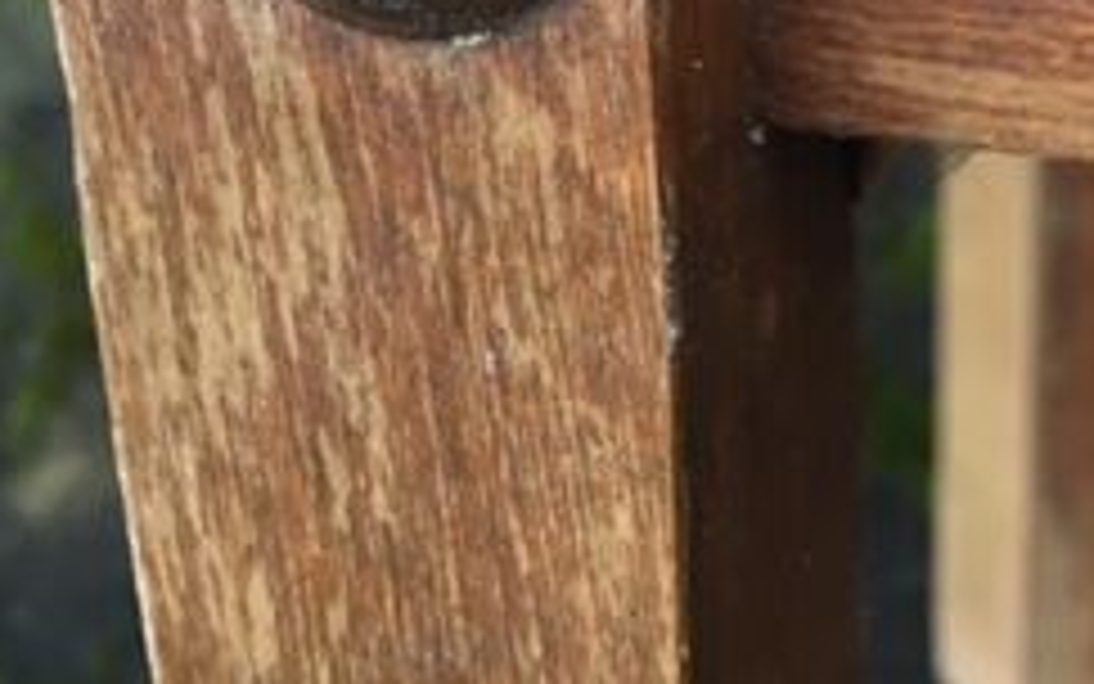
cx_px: 1026
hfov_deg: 24.6
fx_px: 2416
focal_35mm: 81
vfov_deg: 14.8
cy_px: -392
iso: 25
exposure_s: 1/33
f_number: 2.2
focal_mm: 4.15
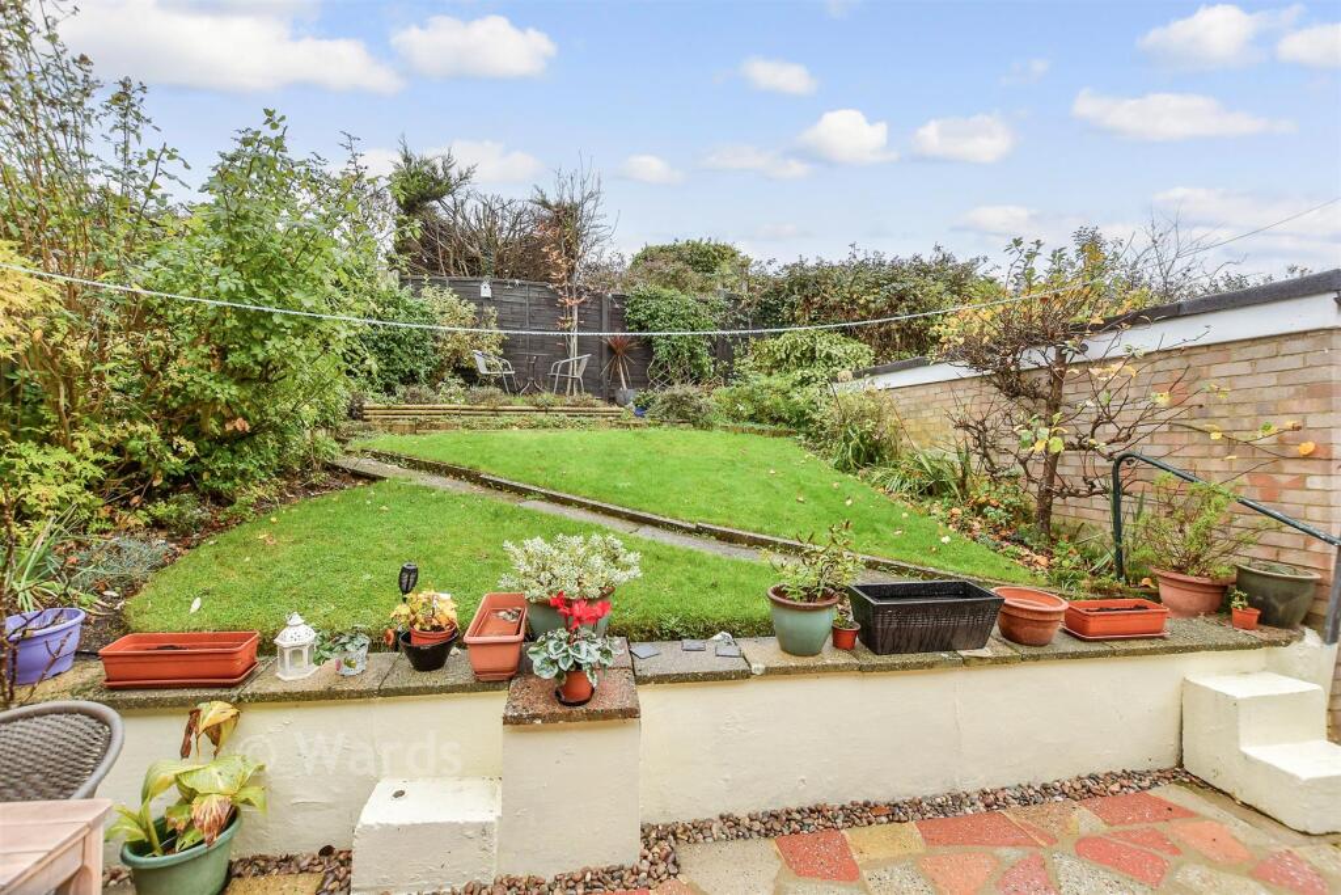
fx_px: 559
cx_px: 670
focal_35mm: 15
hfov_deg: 100.4
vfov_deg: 77.3
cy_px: 448
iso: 200
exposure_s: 1/40
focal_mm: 10
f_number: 8
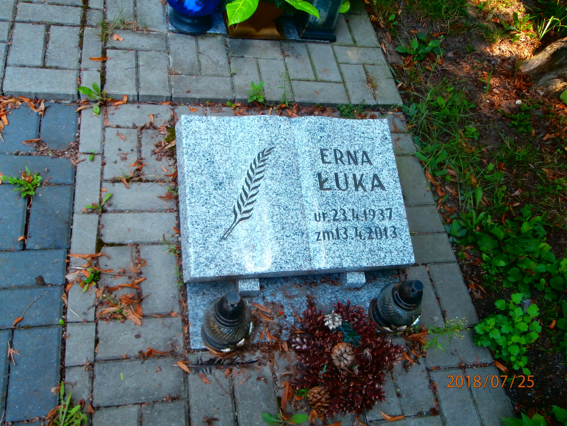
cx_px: 284
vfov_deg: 46.8
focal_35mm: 30
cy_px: 213
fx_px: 491
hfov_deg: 60.0
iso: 100
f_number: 3.5
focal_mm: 5.36
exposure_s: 1/80
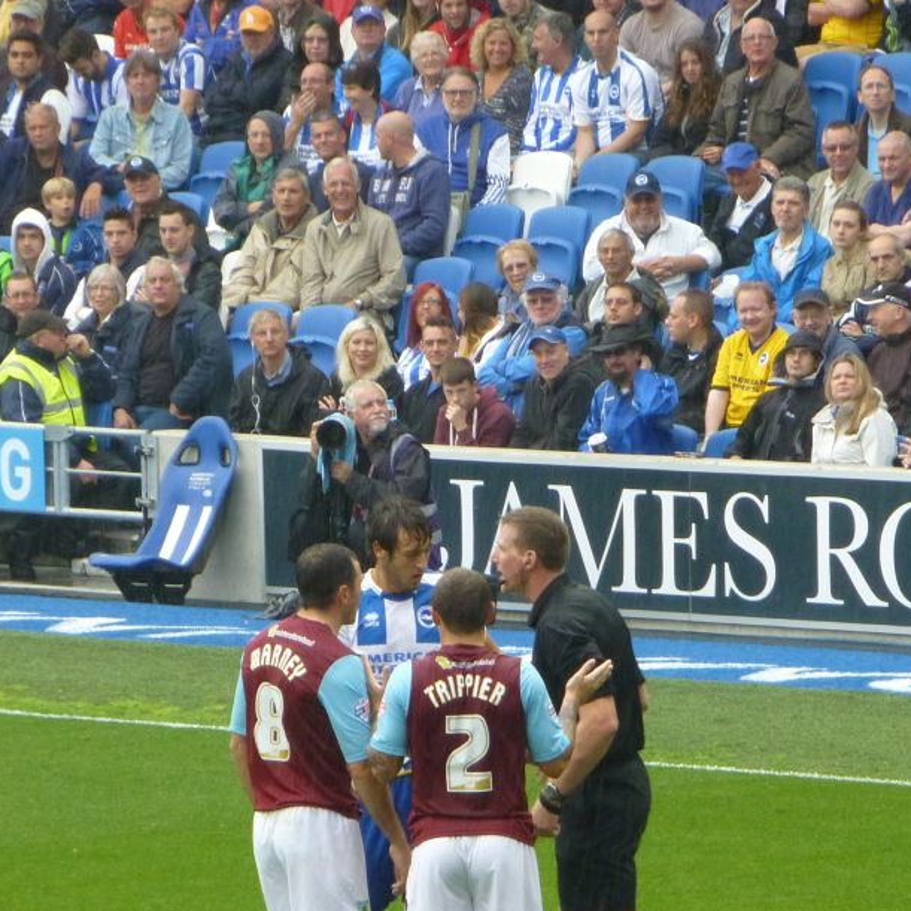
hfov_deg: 3.8
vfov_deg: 3.8
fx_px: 13696
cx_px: 443
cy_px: 659
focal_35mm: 460
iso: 400
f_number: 5.8
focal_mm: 47.3
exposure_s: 1/80
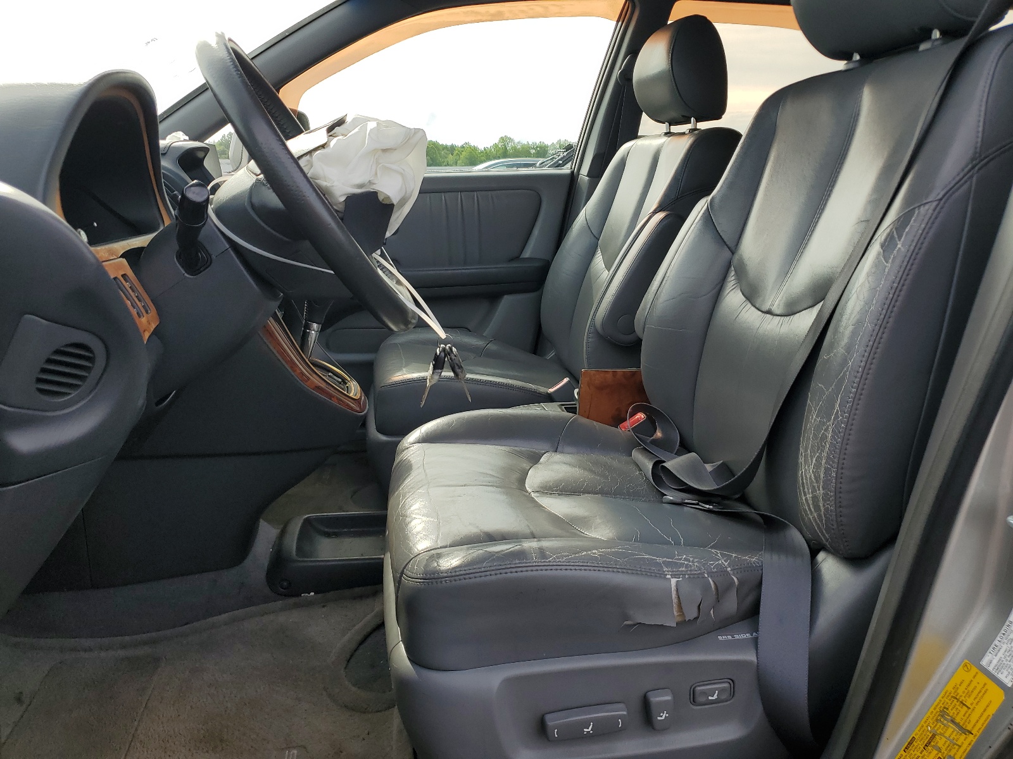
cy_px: 380
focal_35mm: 26
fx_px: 761
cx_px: 506
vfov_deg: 53.1
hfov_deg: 67.3
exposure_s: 1/1000
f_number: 1.5
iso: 50
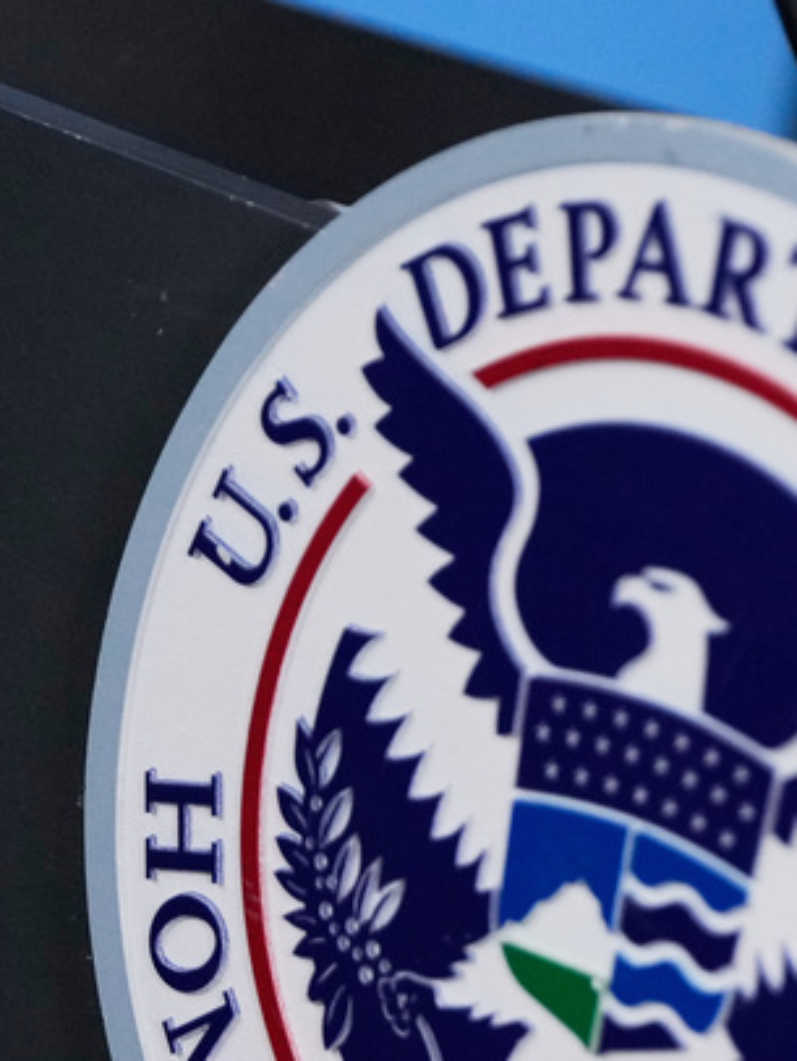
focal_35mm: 647
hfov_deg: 2.3
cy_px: 796
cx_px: 1257
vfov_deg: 3.1
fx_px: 19841
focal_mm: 178
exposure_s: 1/500
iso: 2000
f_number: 2.8
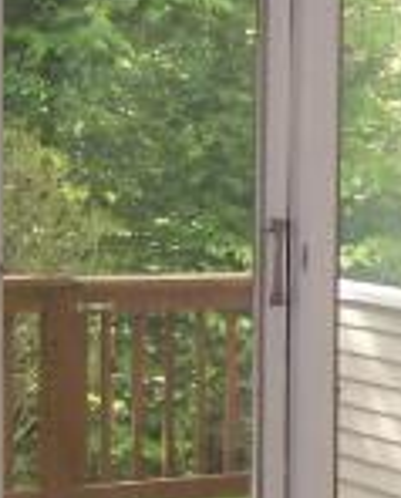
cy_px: 239
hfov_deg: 9.7
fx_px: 2144
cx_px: 873
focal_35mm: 145
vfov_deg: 13.3
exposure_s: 1/60
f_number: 2.8
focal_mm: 6.3
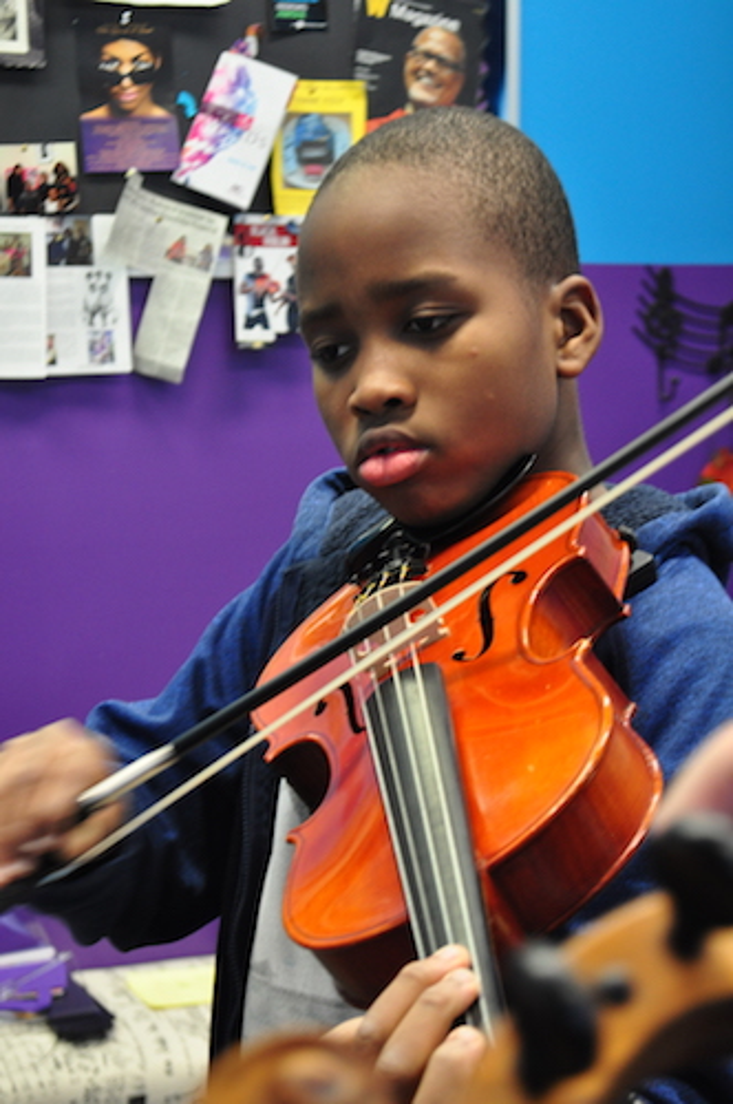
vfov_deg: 30.5
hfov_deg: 20.6
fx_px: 2021
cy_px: 552
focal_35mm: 66
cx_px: 366
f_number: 6.3
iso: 800
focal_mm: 44
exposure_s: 1/15
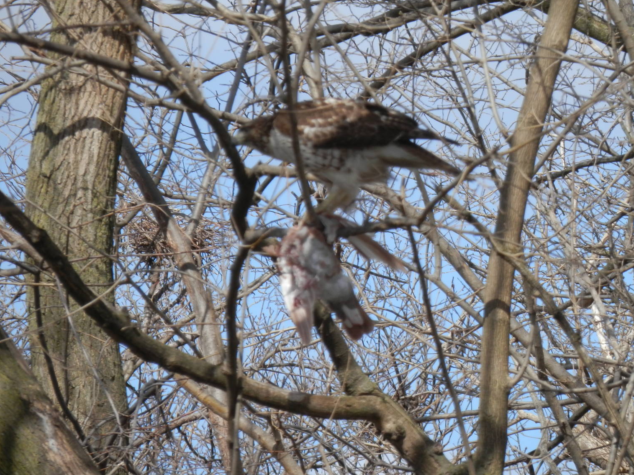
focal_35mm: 528
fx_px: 9670
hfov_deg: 3.8
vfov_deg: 2.8
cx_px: 334
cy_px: 234
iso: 80
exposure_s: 1/250
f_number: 6.9
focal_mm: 90
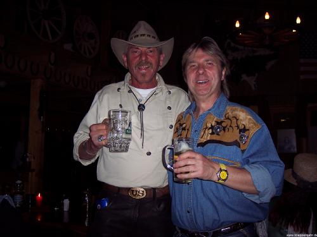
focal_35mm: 39
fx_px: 357
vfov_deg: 36.8
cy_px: 118
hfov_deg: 47.9
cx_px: 158
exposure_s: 1/60
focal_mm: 8
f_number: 2.8
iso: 100
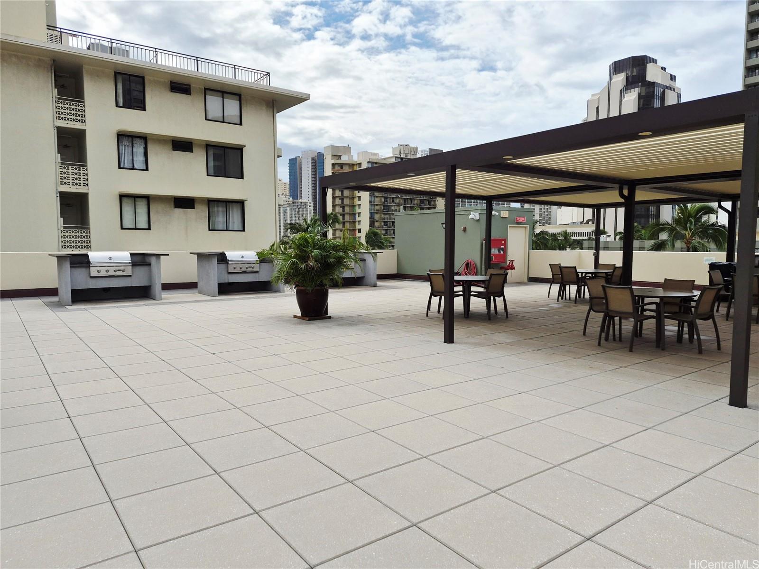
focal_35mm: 23
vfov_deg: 58.9
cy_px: 284
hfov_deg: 73.9
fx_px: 504
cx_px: 380
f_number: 1.8
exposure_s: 1/10000
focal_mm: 5.4
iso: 64
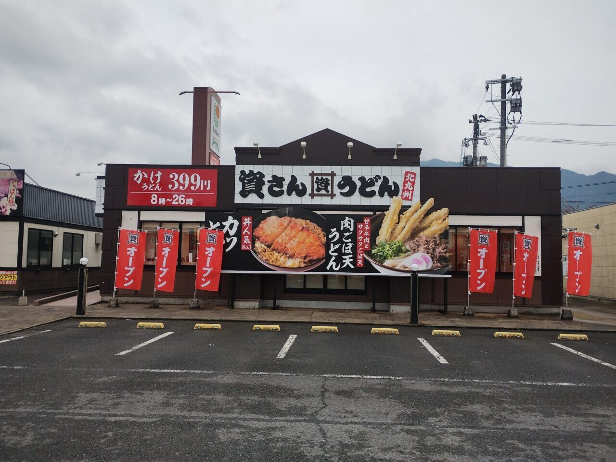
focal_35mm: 28
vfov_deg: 49.7
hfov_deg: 63.4
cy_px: 231
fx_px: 498
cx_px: 308
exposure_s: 1/120
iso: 115
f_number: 1.8
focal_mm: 4.27
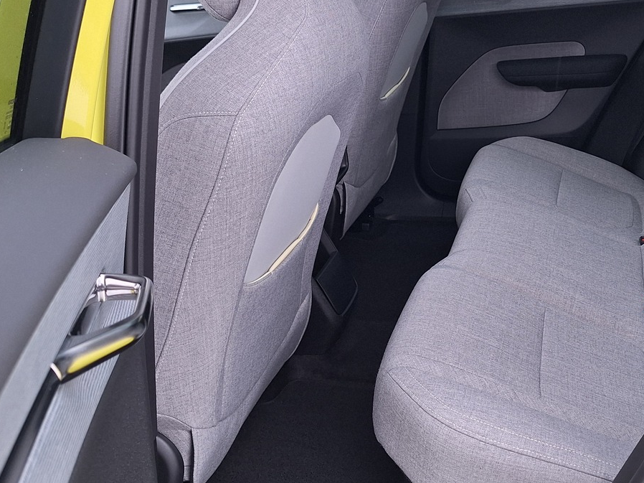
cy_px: 137
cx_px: 444
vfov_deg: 34.6
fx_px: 763
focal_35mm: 41
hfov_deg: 44.9
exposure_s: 1/50
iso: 64
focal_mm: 5.54
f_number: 1.8
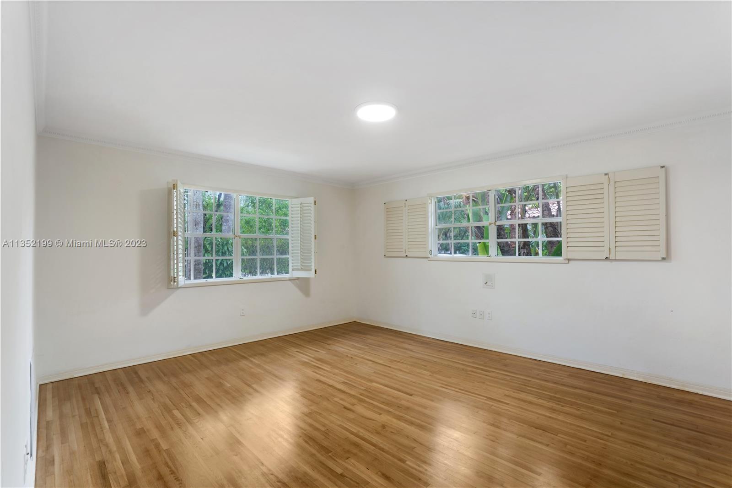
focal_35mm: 16
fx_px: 325
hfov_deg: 96.7
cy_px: 244
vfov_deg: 73.7
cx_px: 366
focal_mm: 16
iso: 100
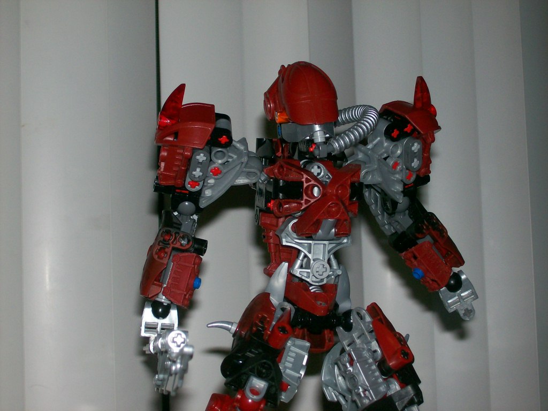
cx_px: 274
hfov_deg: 27.8
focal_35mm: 70
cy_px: 206
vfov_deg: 21.0
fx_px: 1108
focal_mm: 11.6
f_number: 3.8
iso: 80
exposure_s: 1/95.5
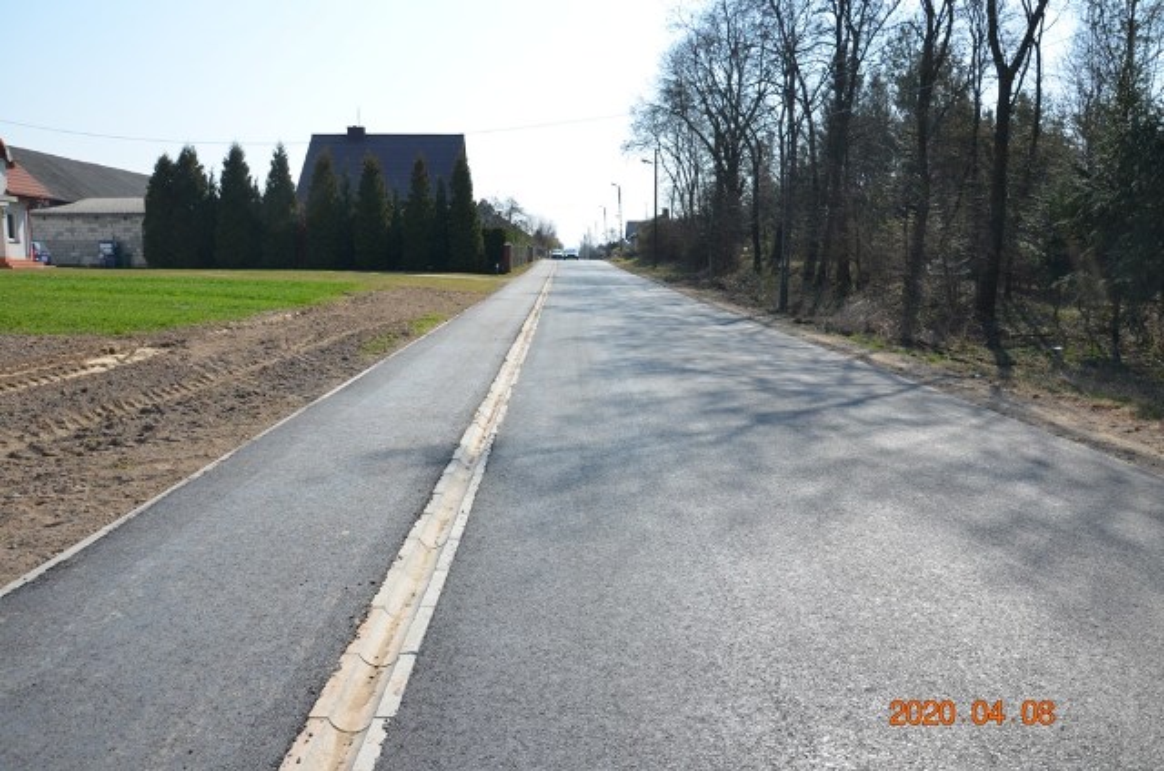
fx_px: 871
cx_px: 582
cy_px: 386
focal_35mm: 27
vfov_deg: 47.7
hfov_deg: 67.5
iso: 100
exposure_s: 1/250
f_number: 8
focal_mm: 18
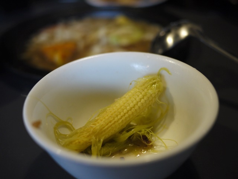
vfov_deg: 36.0
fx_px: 275
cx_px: 119
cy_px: 90
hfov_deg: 46.8
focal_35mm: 40
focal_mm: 20
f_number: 1.7
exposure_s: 1/200
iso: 400
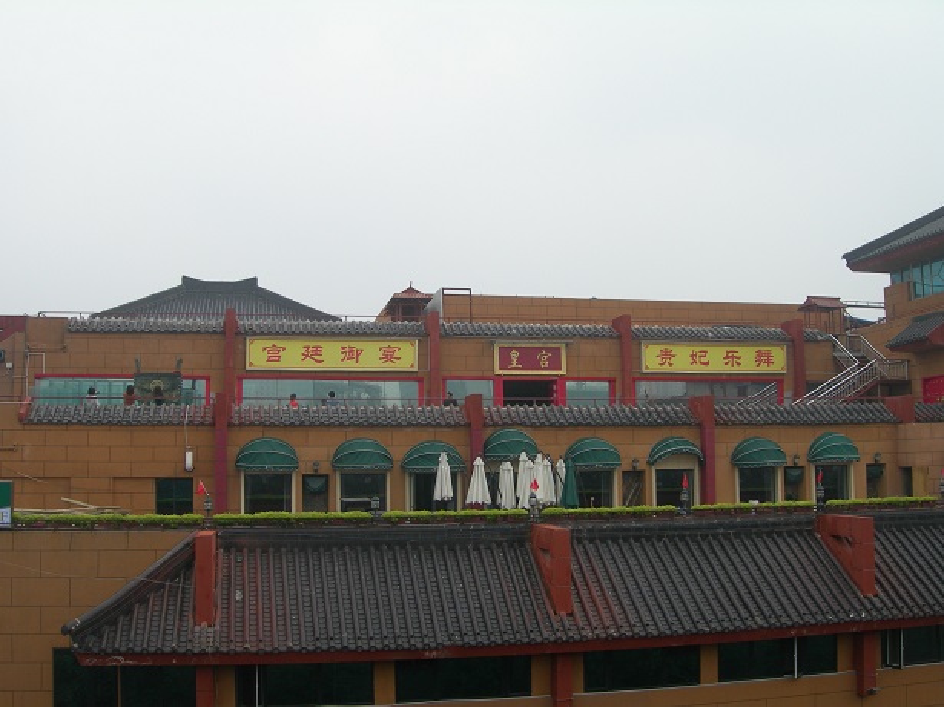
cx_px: 472
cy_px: 354
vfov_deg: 37.7
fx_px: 1036
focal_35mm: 38
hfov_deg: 49.0
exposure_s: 1/222
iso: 50
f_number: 4.8
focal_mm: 7.8
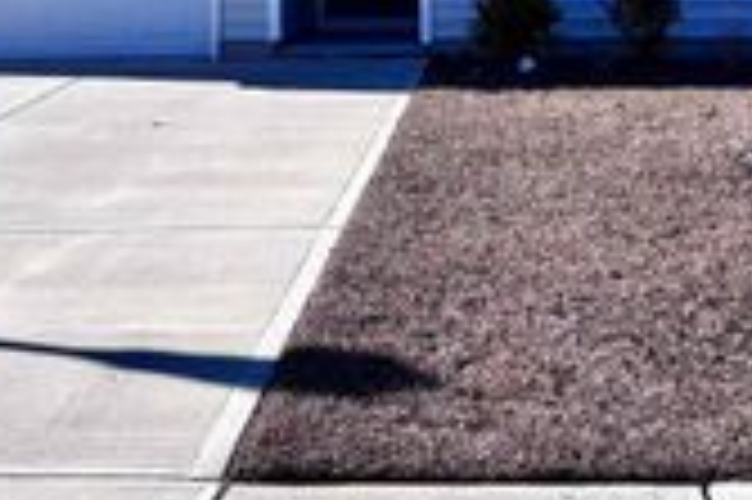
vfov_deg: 16.0
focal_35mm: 81
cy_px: -137
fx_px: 1690
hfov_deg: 25.1
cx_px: 414
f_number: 1.6
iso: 50
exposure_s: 1/3205
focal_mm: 5.96
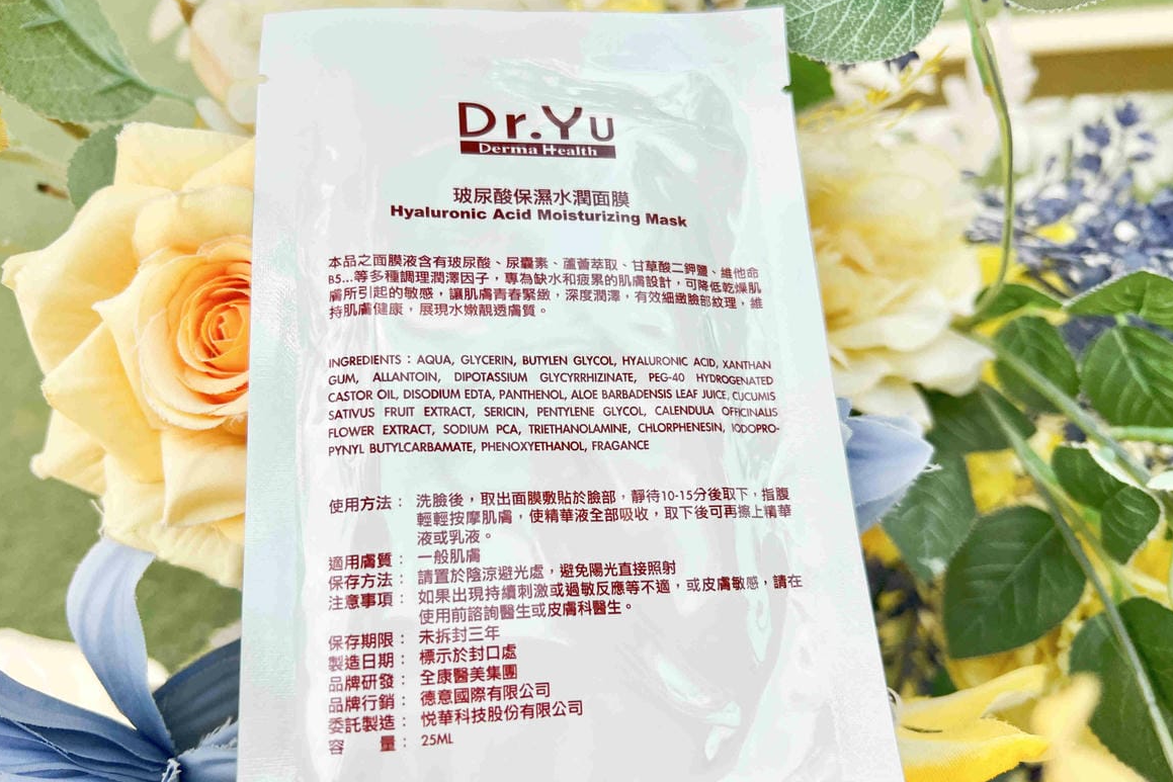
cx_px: 569
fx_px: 912
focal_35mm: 28
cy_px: 428
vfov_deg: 46.4
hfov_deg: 65.5
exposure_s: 1/90
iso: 64
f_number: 1.5
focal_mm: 5.7
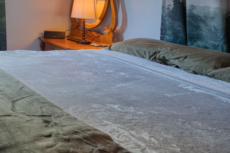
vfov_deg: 28.9
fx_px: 273
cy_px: -8
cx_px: -86
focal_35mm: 43
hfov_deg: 31.6
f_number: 4
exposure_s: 1/5
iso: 50
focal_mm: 14.6
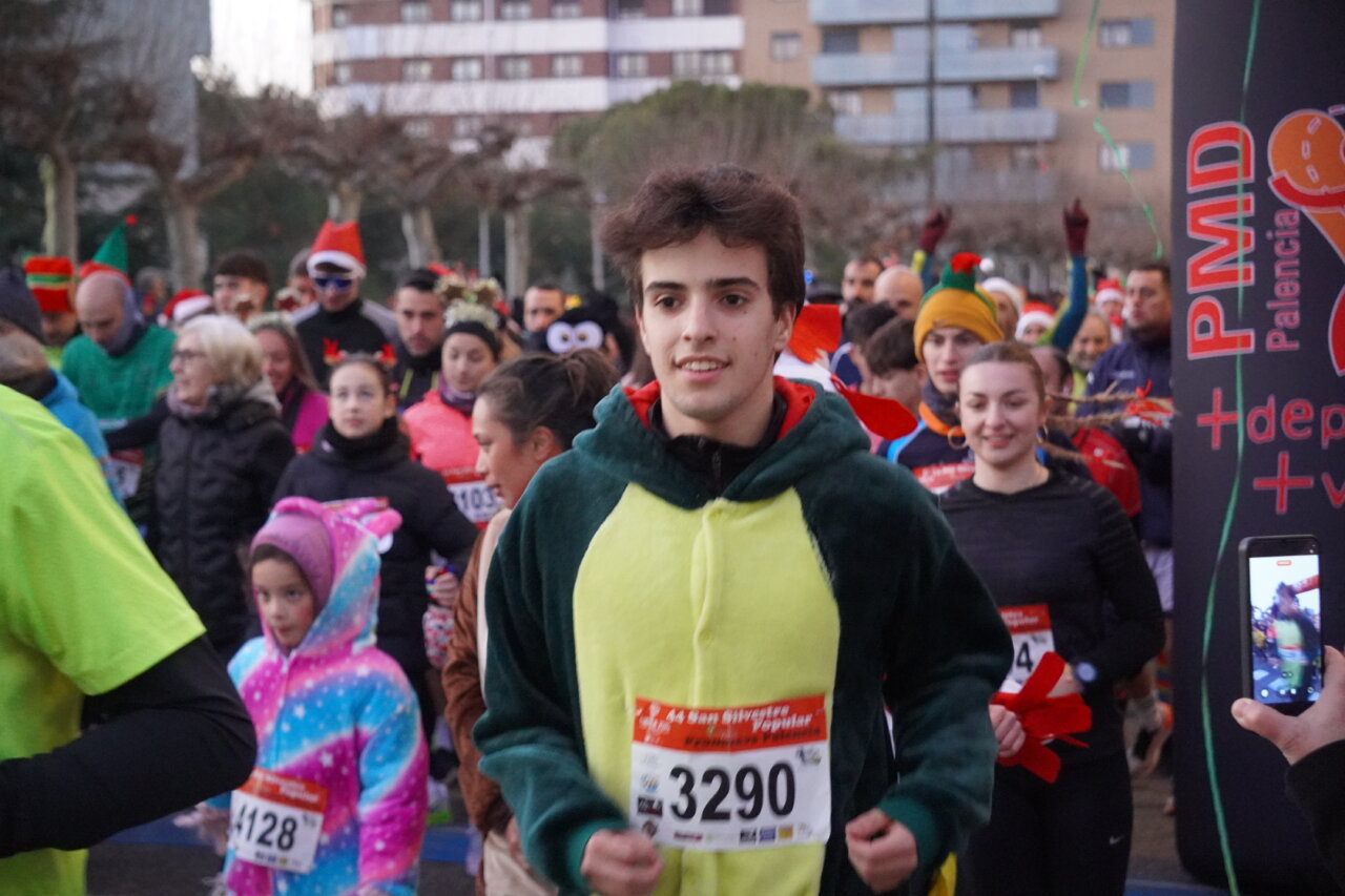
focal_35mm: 82
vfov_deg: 16.5
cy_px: 448
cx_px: 672
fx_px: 3082
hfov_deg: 24.6
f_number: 4.5
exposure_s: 1/160
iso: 6400
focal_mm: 55
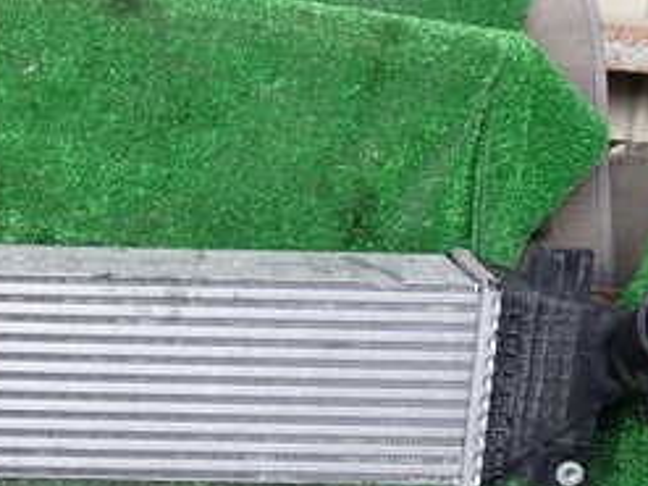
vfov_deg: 20.0
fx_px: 1366
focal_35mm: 73
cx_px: -8
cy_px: 126
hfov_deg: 25.3
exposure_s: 1/80
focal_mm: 5.4
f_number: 2.3
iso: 100
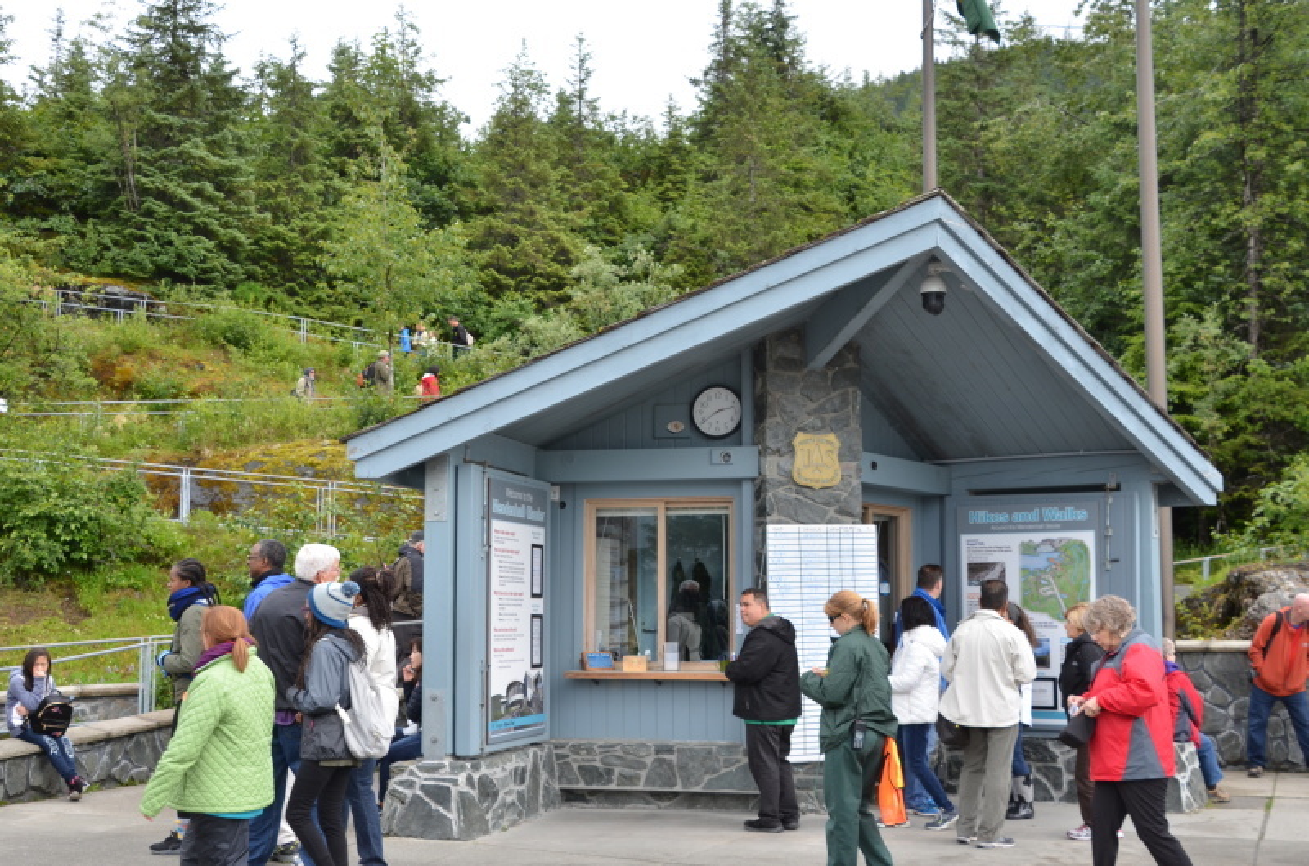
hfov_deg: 46.5
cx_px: 654
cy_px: 433
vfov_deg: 31.7
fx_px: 1523
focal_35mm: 42
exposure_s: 1/200
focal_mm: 28
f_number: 8
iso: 200
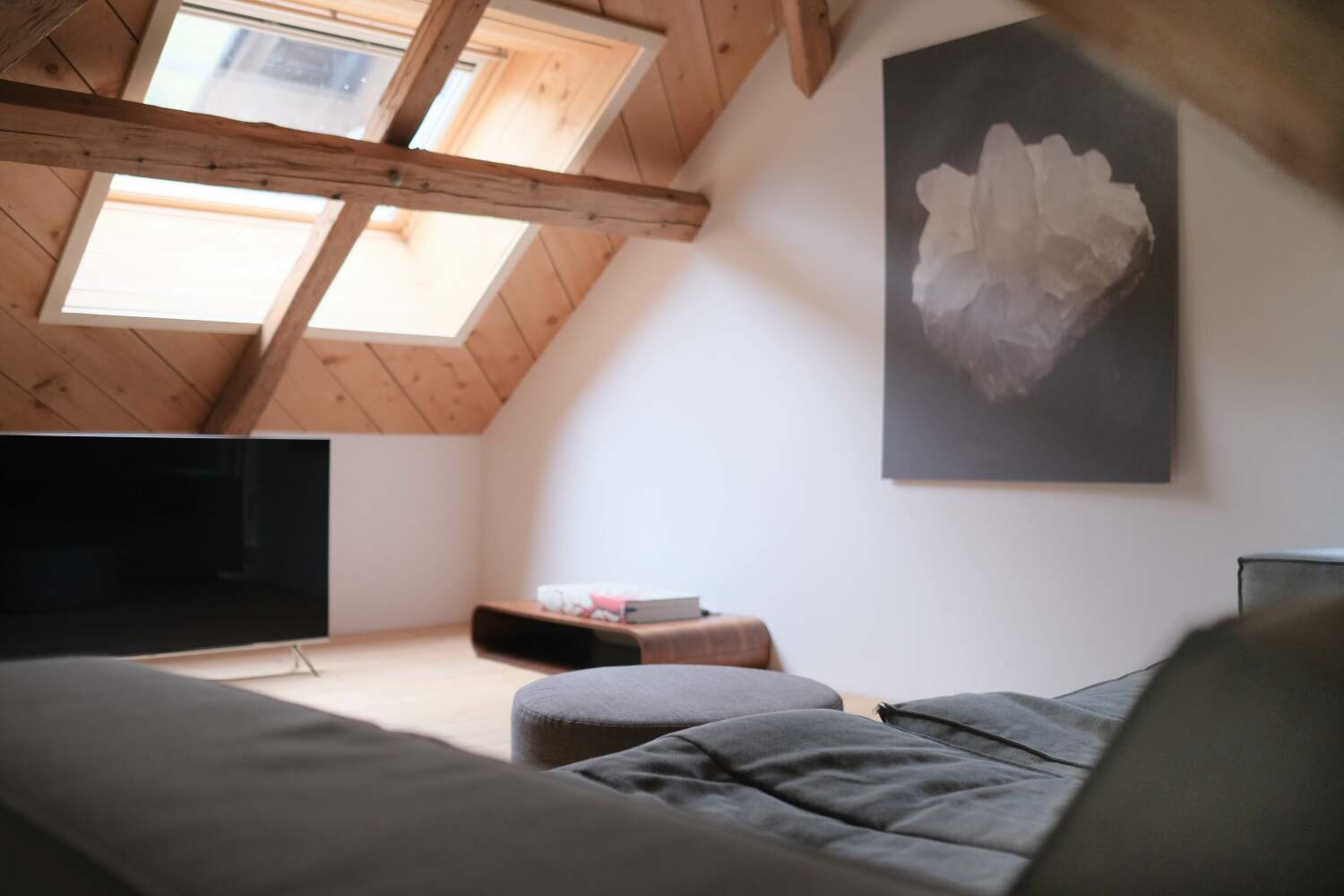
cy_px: 448
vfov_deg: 37.9
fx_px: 1307
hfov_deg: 54.4
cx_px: 672
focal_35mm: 35
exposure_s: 1/250
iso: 800
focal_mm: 23
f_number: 1.8
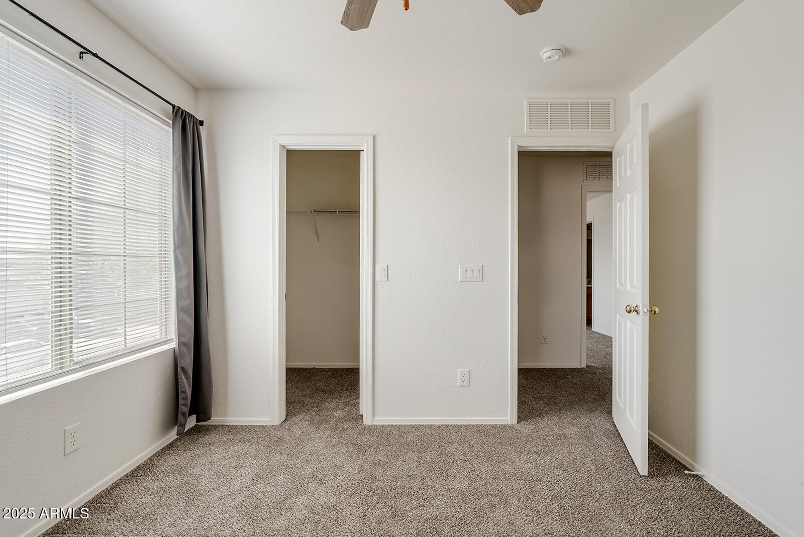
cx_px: 402
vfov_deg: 73.8
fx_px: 358
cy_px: 268
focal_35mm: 16
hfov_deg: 96.7
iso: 100
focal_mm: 16
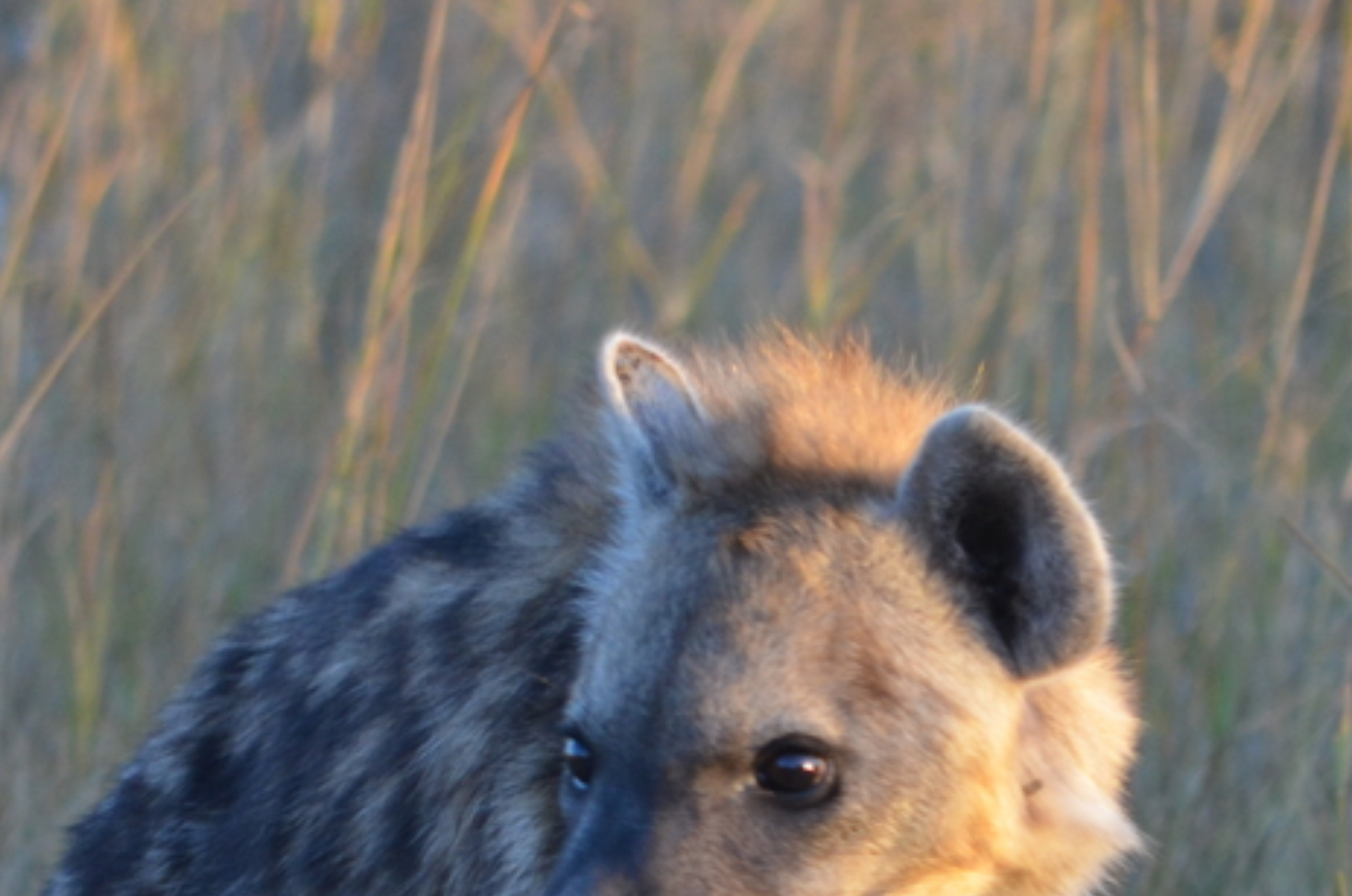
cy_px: 954
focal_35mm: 1243
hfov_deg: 1.7
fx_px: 46600
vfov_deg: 1.1
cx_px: 873
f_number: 5.6
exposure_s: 1/200
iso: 800
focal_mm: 300
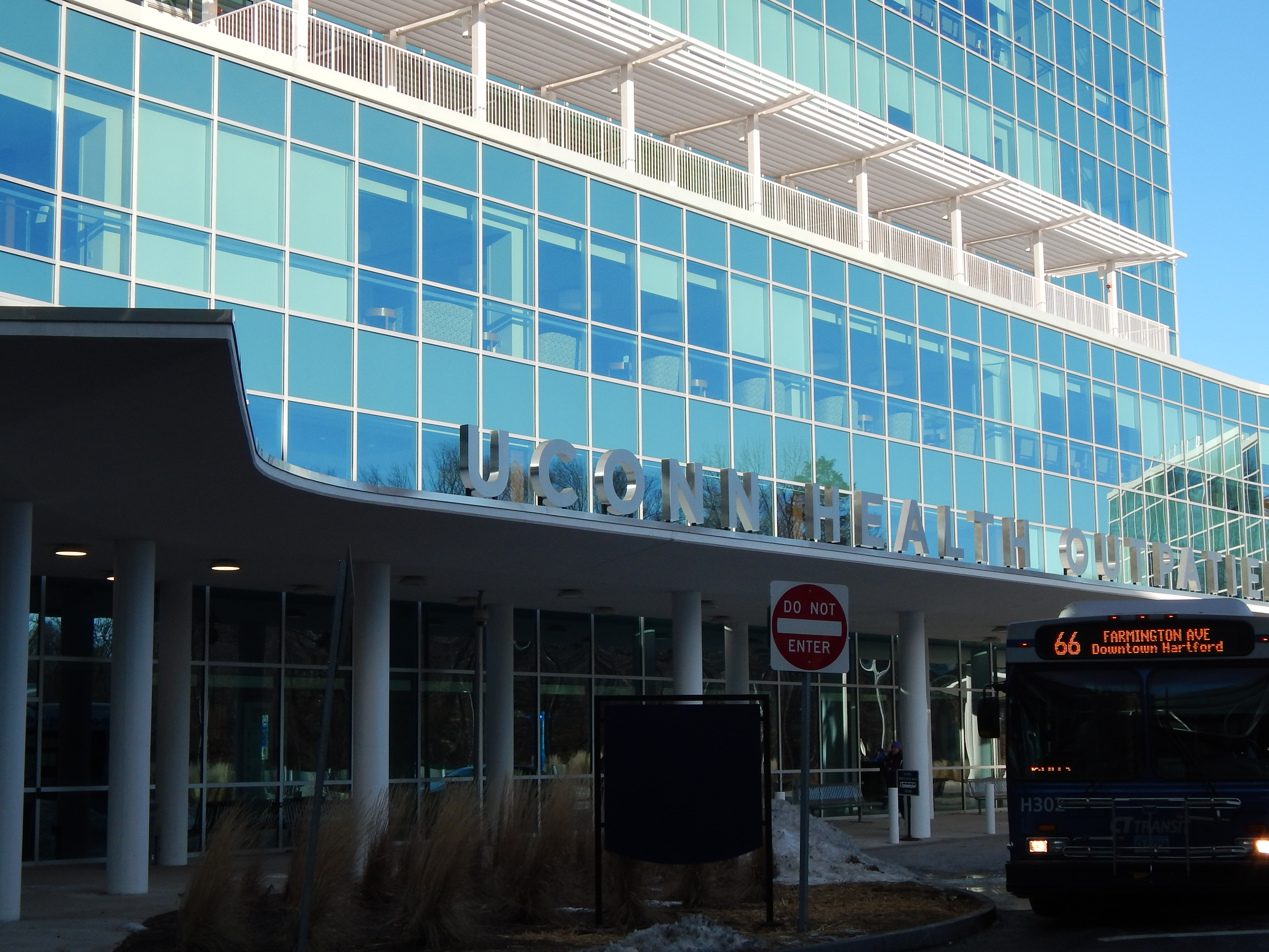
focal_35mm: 58
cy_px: 467
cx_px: 678
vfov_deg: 25.2
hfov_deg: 33.2
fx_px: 2126
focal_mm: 8.6
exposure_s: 1/640
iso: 125
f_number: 3.7
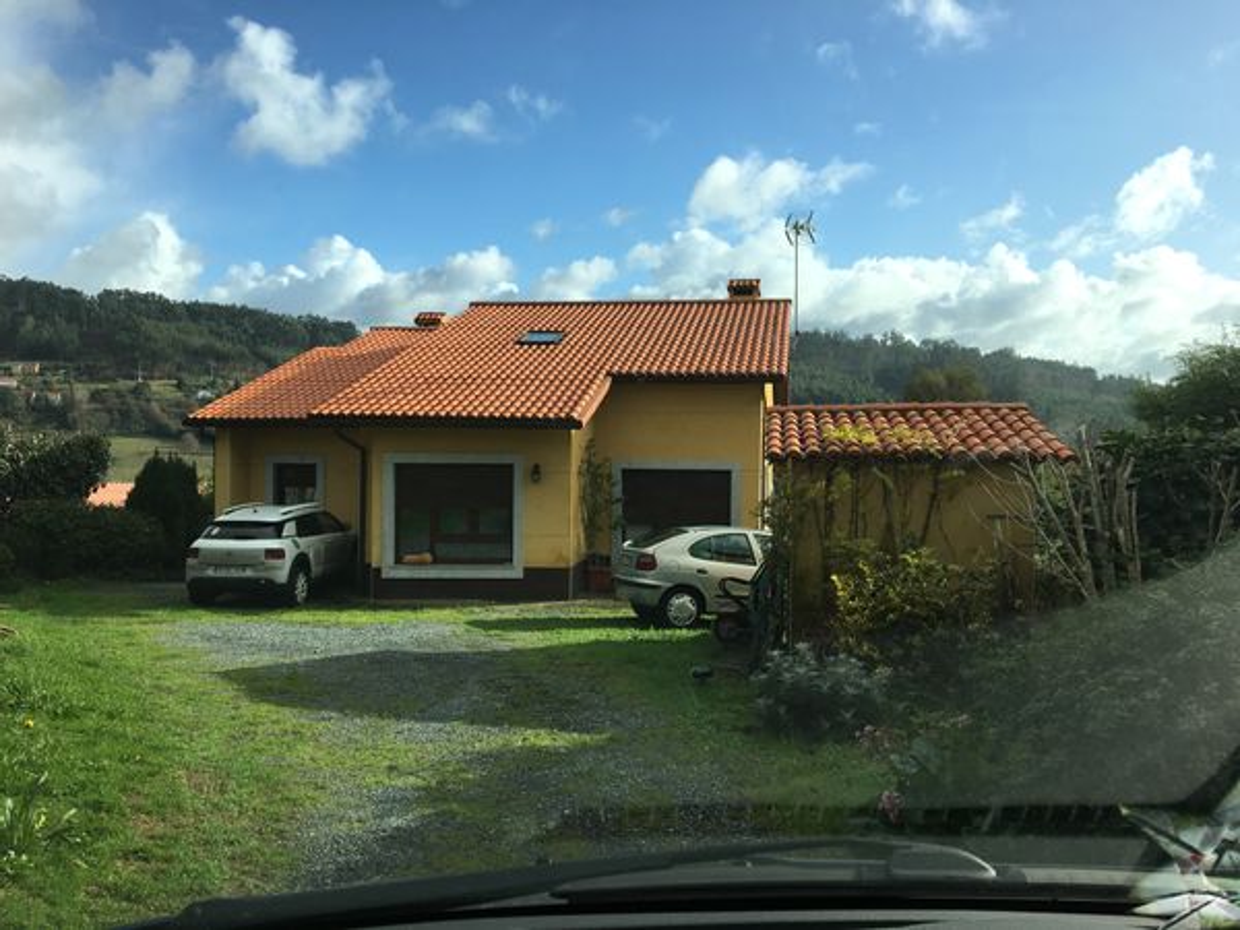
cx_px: 620
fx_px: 1039
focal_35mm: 29
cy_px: 465
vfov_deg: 48.2
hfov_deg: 61.7
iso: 25
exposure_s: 1/1241
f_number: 2.2
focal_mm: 4.15
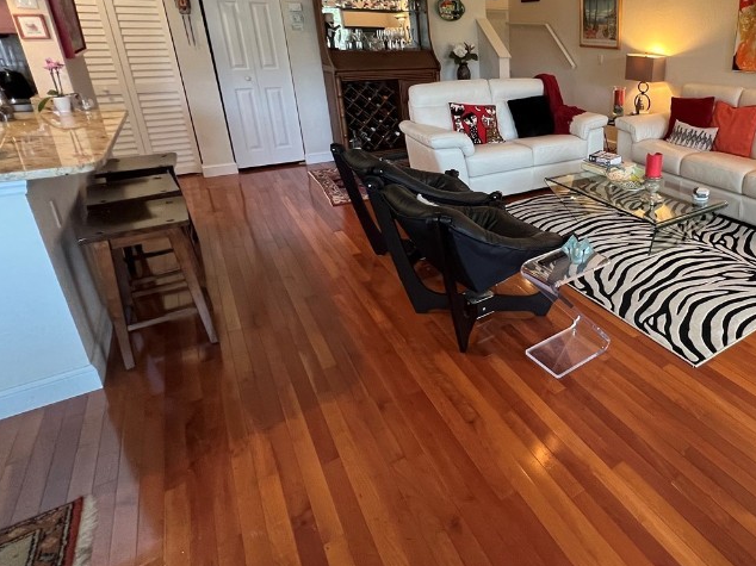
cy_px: 191
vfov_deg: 61.9
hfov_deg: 72.2
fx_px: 458
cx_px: 588
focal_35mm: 21
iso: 320
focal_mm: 1.57
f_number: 1.8
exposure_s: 1/60
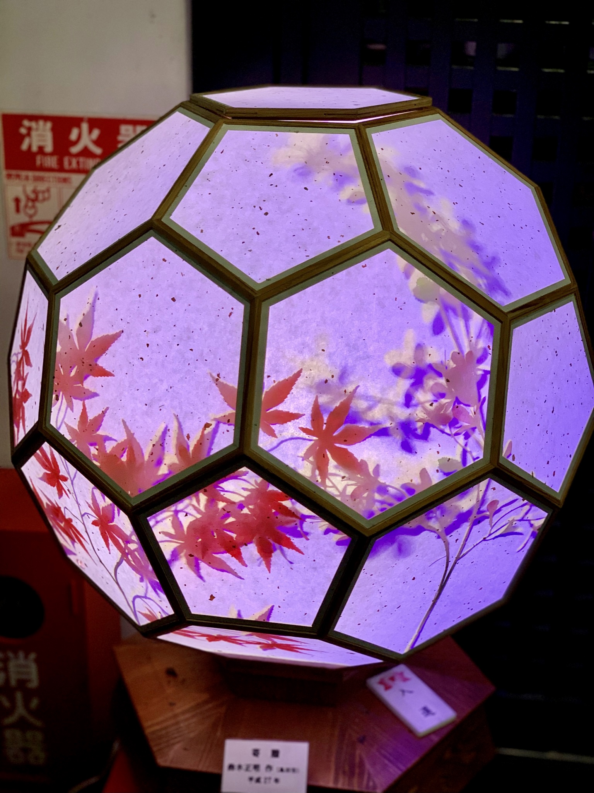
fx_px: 1190
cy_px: 396
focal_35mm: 52
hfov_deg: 28.0
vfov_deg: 36.8
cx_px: 297
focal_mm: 6
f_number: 2.4
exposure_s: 1/60
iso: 160
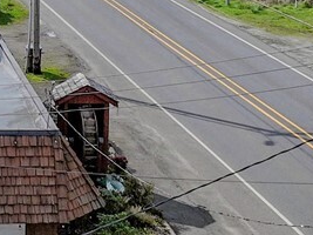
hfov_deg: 13.0
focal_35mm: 144
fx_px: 1301
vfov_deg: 10.0
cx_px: -161
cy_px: -95
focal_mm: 12.29
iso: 180
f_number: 2.8
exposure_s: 1/4000
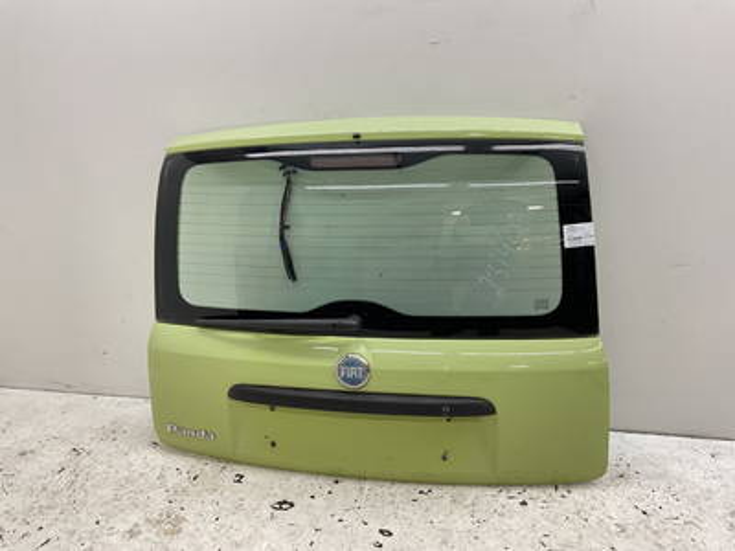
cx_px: 368
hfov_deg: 61.7
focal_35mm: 29
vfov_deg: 48.2
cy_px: 276
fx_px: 616
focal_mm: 3
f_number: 1.8
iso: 40
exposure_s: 1/50
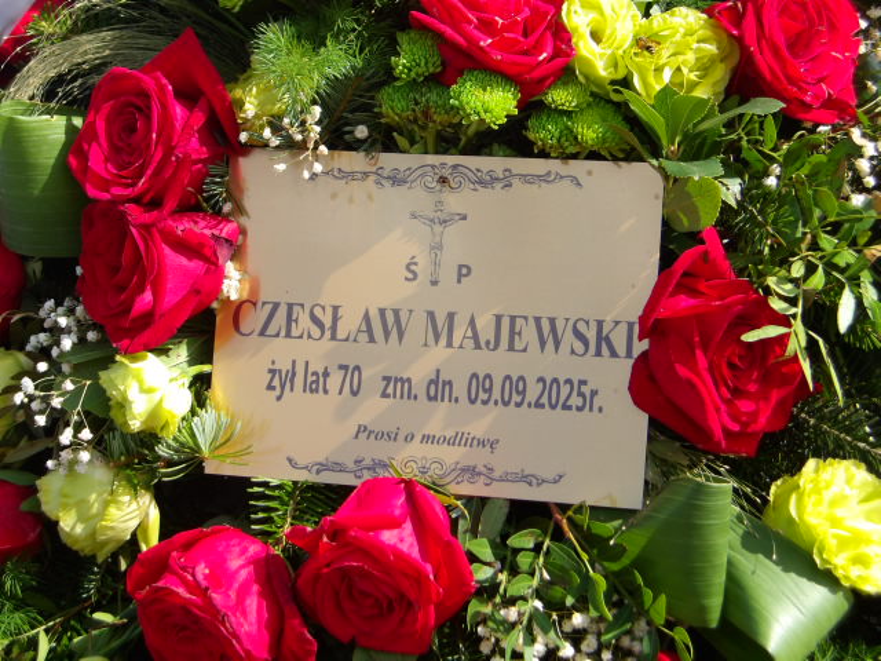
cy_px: 330
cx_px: 440
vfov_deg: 21.0
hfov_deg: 27.8
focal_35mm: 70
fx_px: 1782
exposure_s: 1/282
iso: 100
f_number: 4.9
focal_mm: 12.5
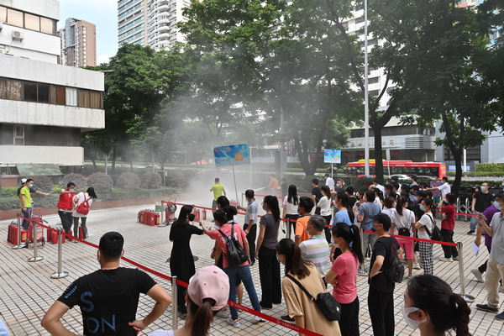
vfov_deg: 53.1
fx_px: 336
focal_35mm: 24
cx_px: 252
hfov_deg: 73.7
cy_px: 168
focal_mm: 24
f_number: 9
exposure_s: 1/200
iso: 320
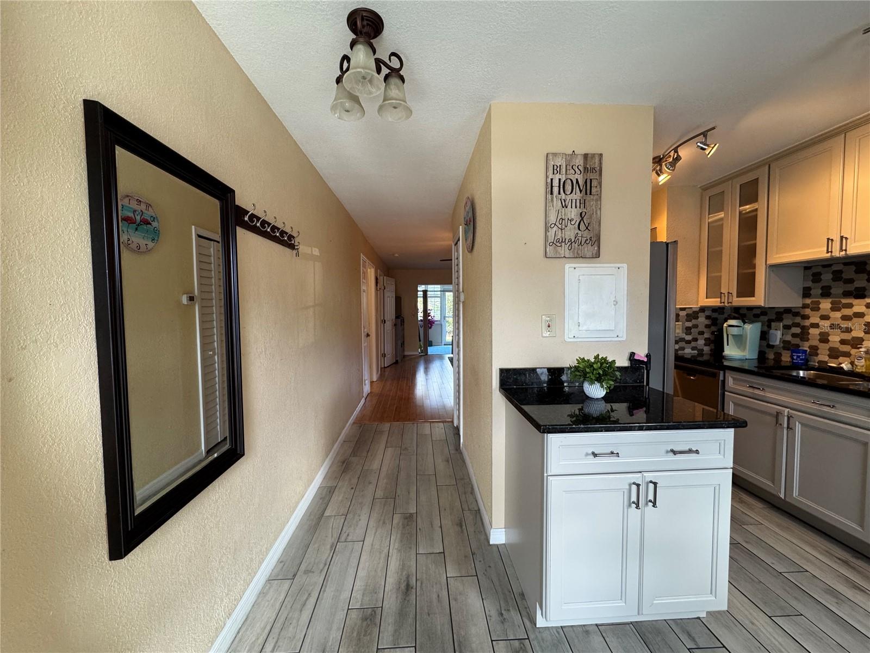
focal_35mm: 14
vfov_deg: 85.7
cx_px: 435
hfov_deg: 102.1
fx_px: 352
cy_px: 326
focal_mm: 2.22
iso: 250
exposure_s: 1/120
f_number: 2.2
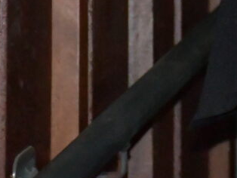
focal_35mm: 529
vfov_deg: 2.8
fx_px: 3625
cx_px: 522
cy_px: -257
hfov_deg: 3.7
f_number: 5
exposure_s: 1/60
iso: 6400
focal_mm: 60
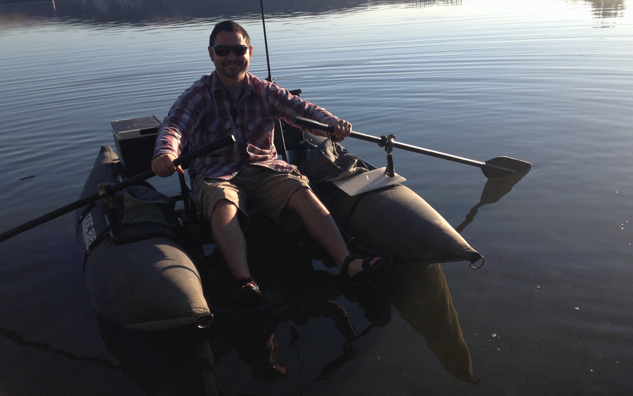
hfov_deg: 54.0
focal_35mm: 36
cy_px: 180
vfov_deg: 35.3
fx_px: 621
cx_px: 319
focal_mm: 4.12
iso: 50
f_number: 2.4
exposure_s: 1/1085
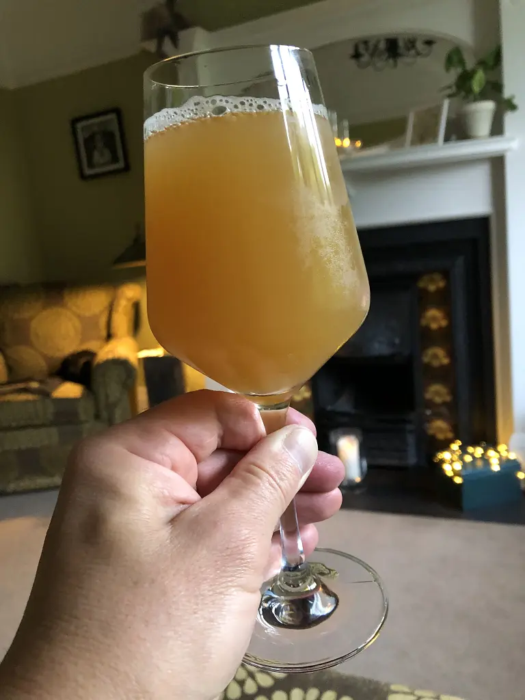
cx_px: 262
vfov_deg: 63.4
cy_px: 350
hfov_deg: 49.7
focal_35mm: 28
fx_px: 566
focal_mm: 3.99
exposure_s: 1/8
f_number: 1.8
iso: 100
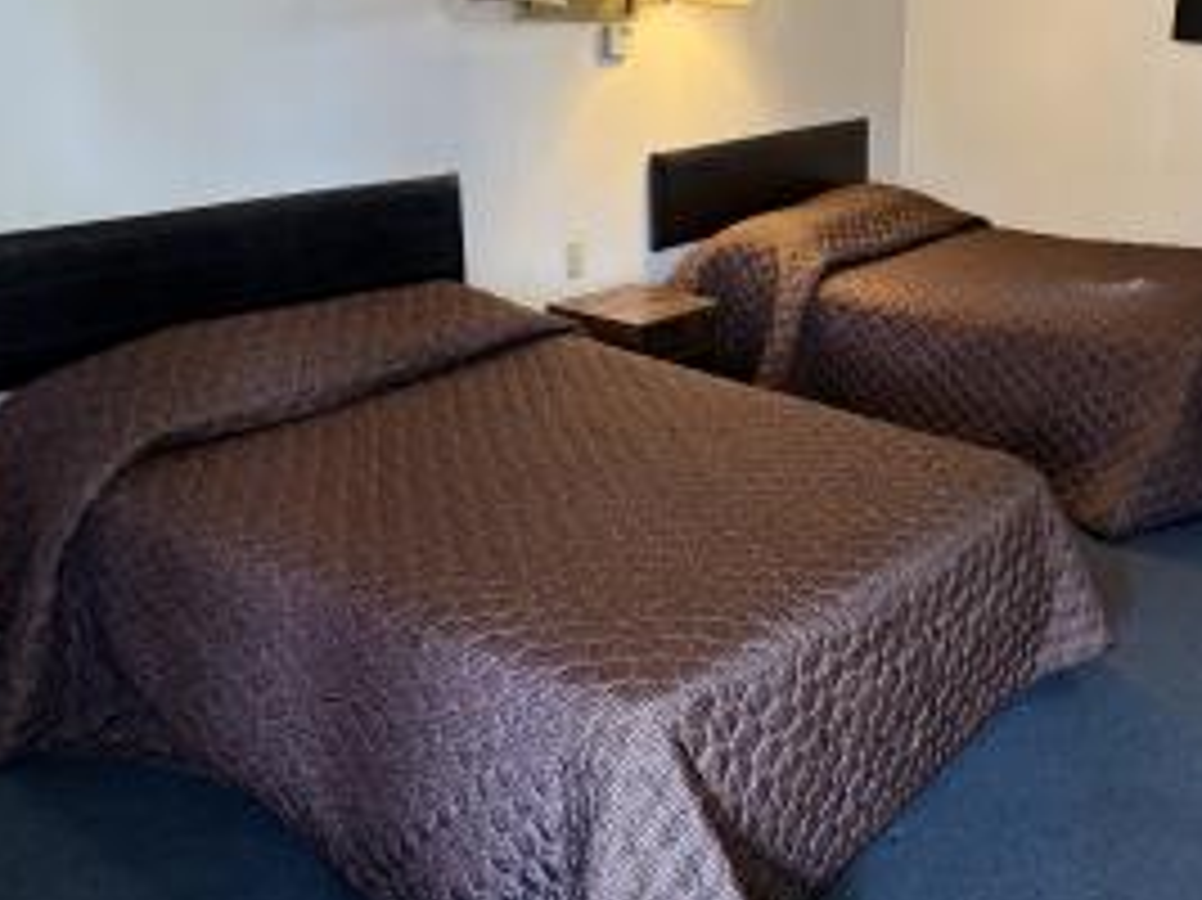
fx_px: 1249
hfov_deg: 50.6
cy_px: 310
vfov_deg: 39.2
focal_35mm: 36
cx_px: 783
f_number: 1.78
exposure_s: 1/60
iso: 500
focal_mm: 6.76
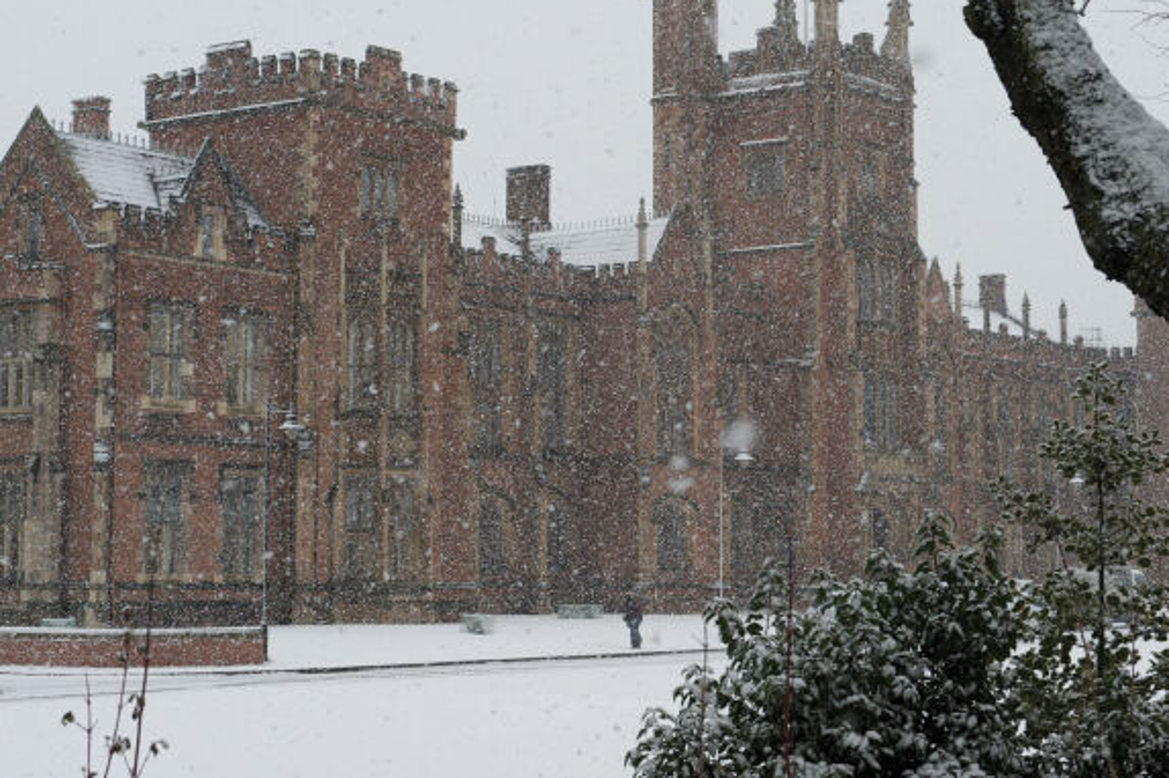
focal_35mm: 81
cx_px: 588
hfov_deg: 25.1
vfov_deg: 16.8
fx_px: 2628
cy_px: 355
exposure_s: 1/320
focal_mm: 58
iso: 800
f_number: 8
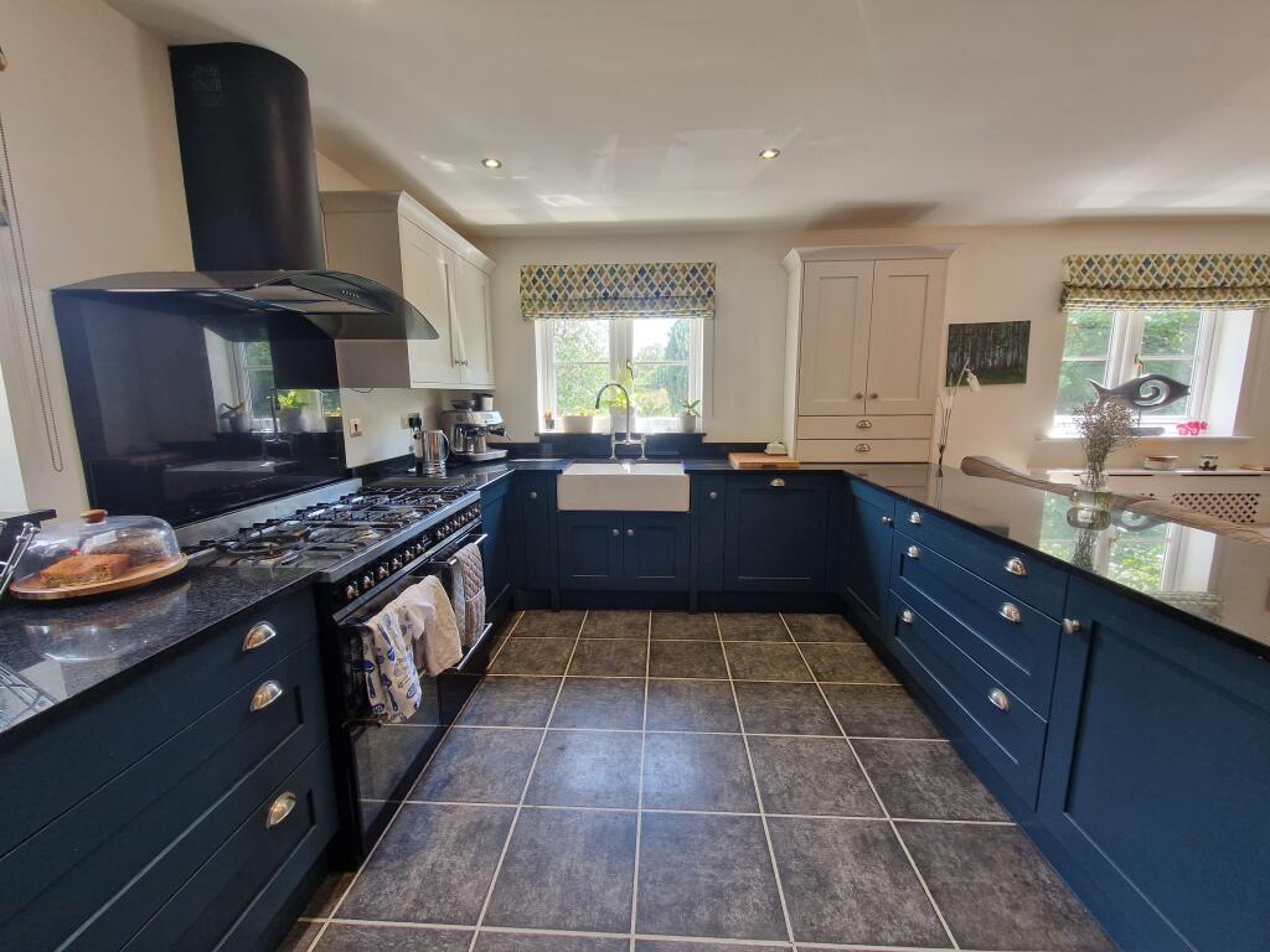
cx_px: 635
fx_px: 477
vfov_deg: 89.9
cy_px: 476
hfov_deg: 106.2
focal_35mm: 13
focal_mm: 2.2
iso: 100
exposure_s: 1/50
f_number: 2.2
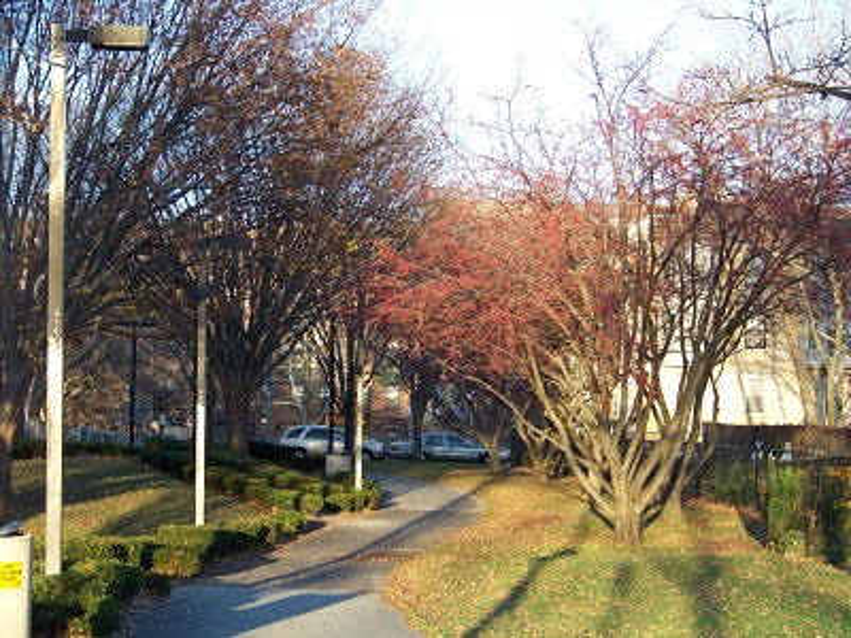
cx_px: 426
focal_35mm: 87
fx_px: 2139
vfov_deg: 17.0
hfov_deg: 22.5
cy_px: 319
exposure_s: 1/125
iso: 70
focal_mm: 14.6
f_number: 3.2
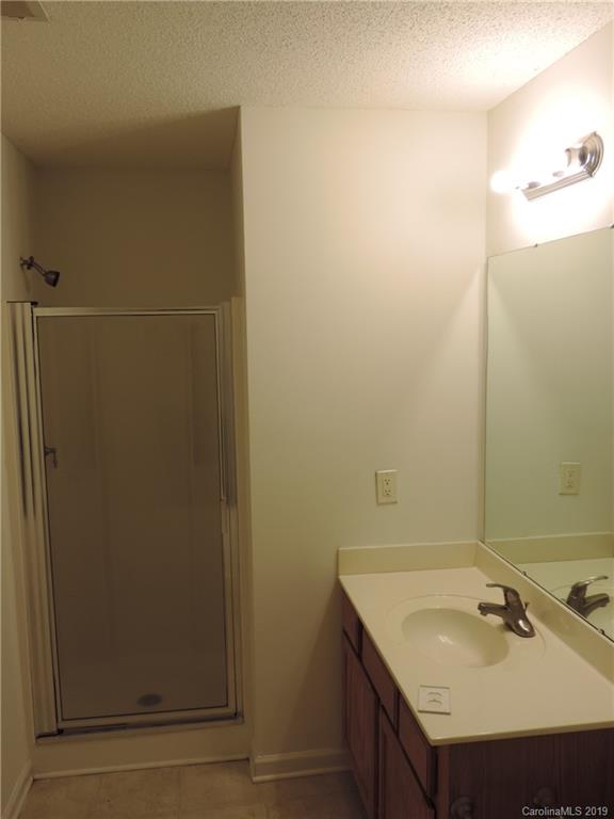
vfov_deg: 60.0
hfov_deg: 46.8
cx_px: 307
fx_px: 709
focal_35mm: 30
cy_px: 410
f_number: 3.1
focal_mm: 5.3
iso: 110
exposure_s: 1/30
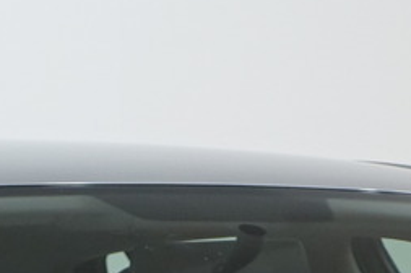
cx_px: 335
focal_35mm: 449
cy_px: 697
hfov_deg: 4.6
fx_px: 5119
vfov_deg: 3.0
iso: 200
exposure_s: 1/80
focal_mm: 25.7
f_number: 2.8
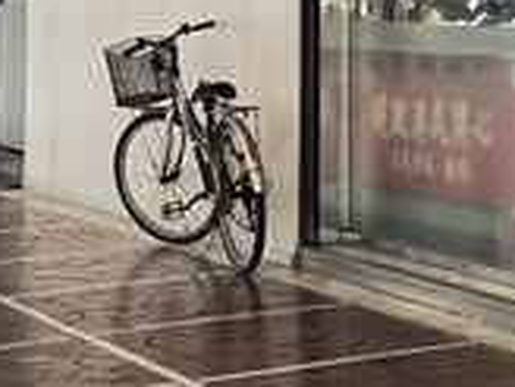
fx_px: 1339
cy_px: -315
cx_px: 637
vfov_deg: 14.4
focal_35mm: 90
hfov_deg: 20.2
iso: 100
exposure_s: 1/120
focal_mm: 6.3
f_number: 1.7
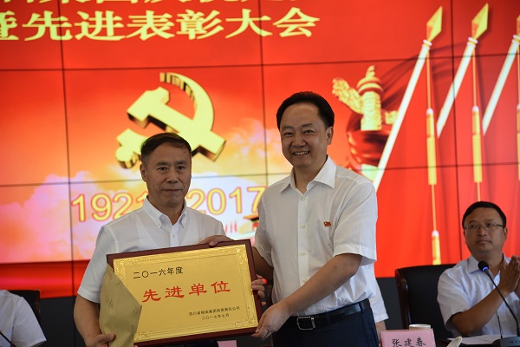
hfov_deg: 22.1
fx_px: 1329
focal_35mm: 92
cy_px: 174
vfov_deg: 14.9
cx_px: 260
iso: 400
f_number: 4
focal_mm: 92
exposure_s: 1/60
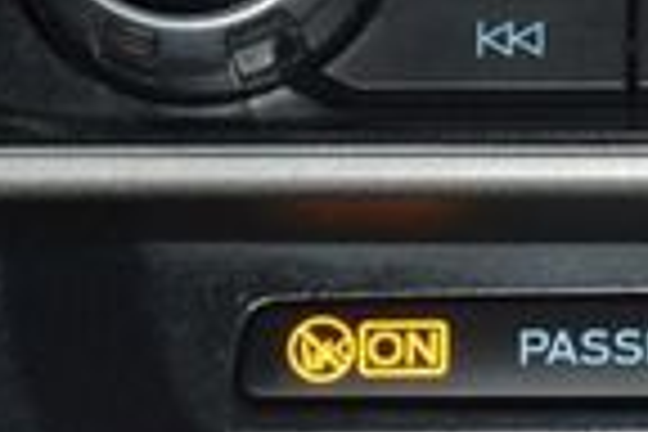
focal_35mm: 467
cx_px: 765
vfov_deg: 2.9
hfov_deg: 4.4
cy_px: 299
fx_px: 8405
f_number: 4.5
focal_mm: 70
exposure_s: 1/30
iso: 1100
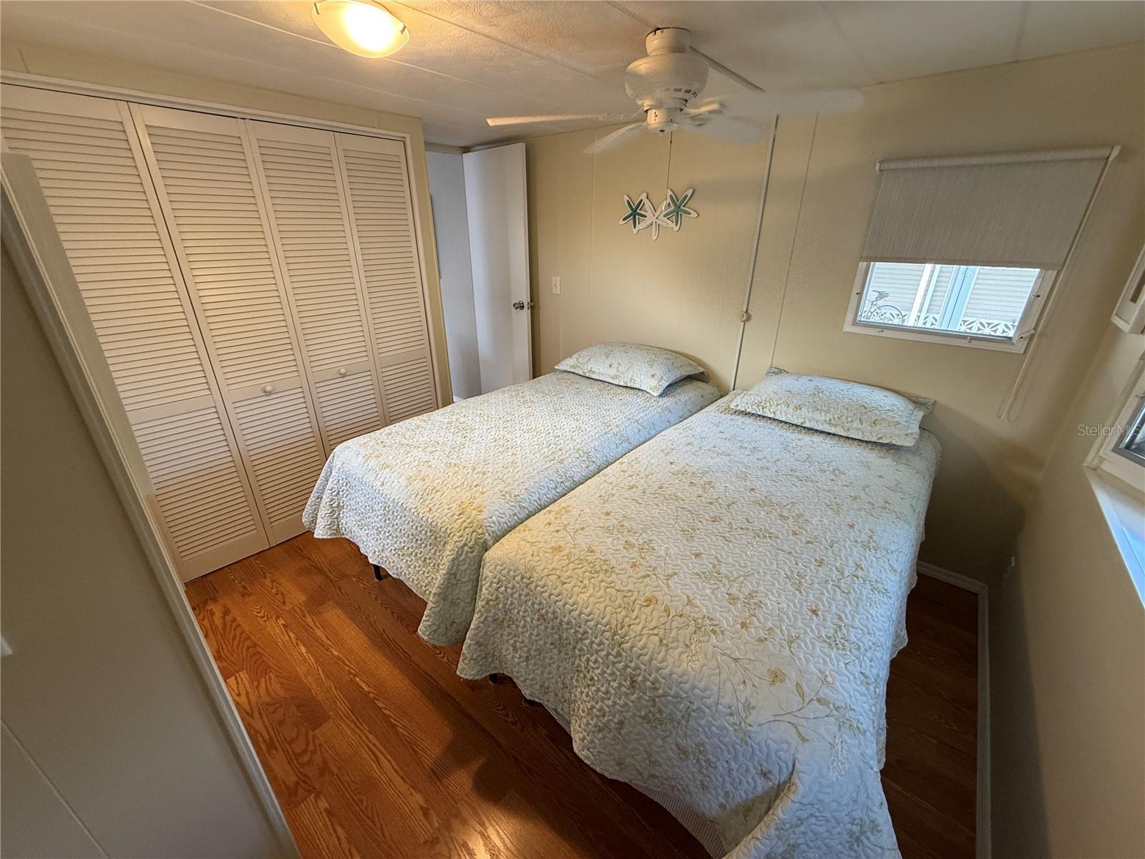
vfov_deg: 85.7
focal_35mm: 14
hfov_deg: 102.1
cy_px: 430
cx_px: 572
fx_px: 463
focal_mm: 2.22
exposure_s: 1/60
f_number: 2.2
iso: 200
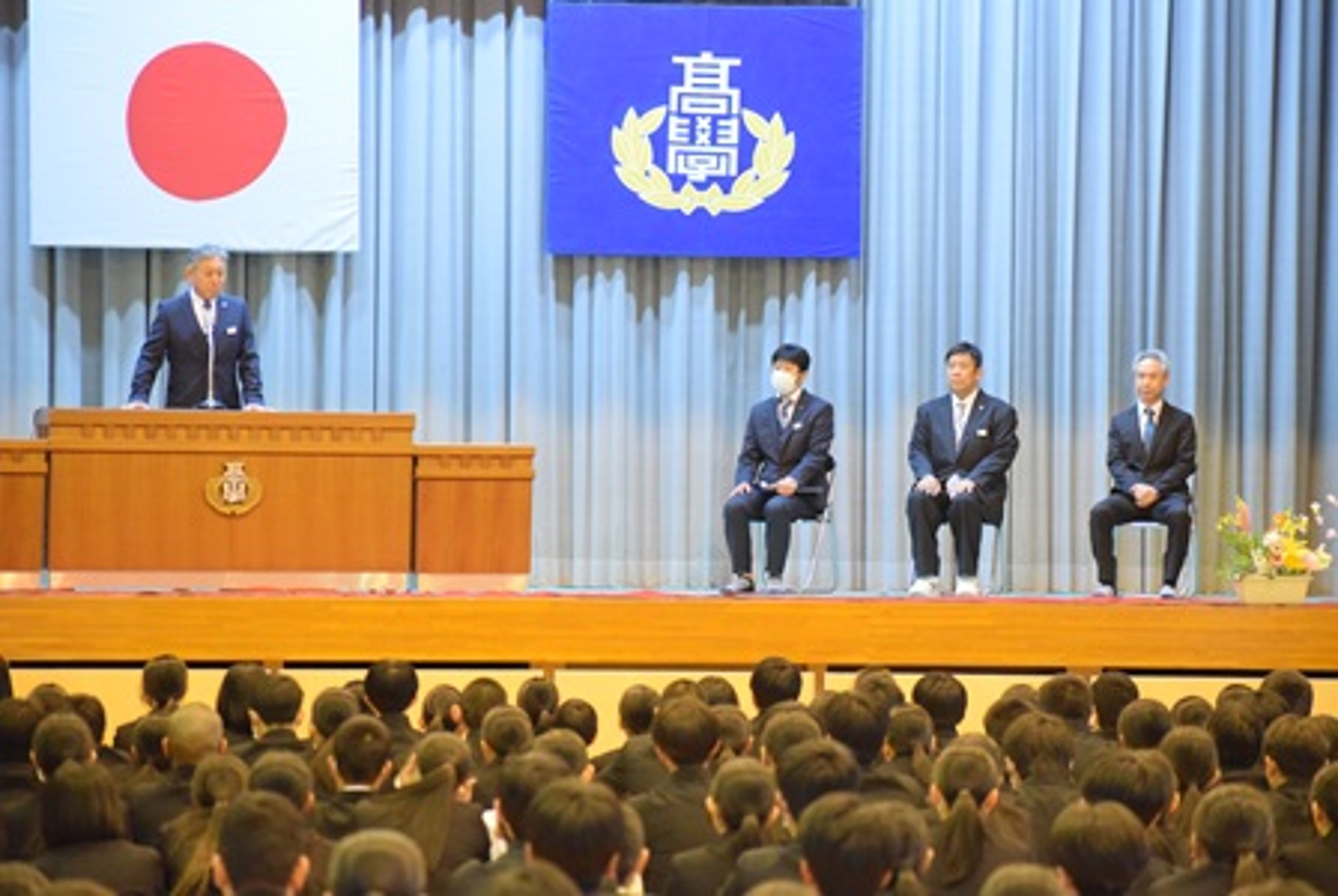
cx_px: 669
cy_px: 448
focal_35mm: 180
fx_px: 6699
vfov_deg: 7.7
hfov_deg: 11.4
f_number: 4.8
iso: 4000
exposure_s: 1/60
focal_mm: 120
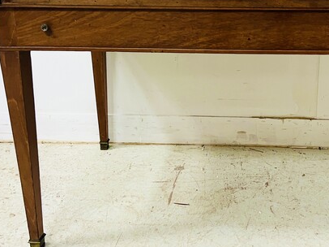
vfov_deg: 34.8
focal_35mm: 41
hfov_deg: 44.5
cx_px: 241
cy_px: 83
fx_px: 389
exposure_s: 1/60
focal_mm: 5.7
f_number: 1.5
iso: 400
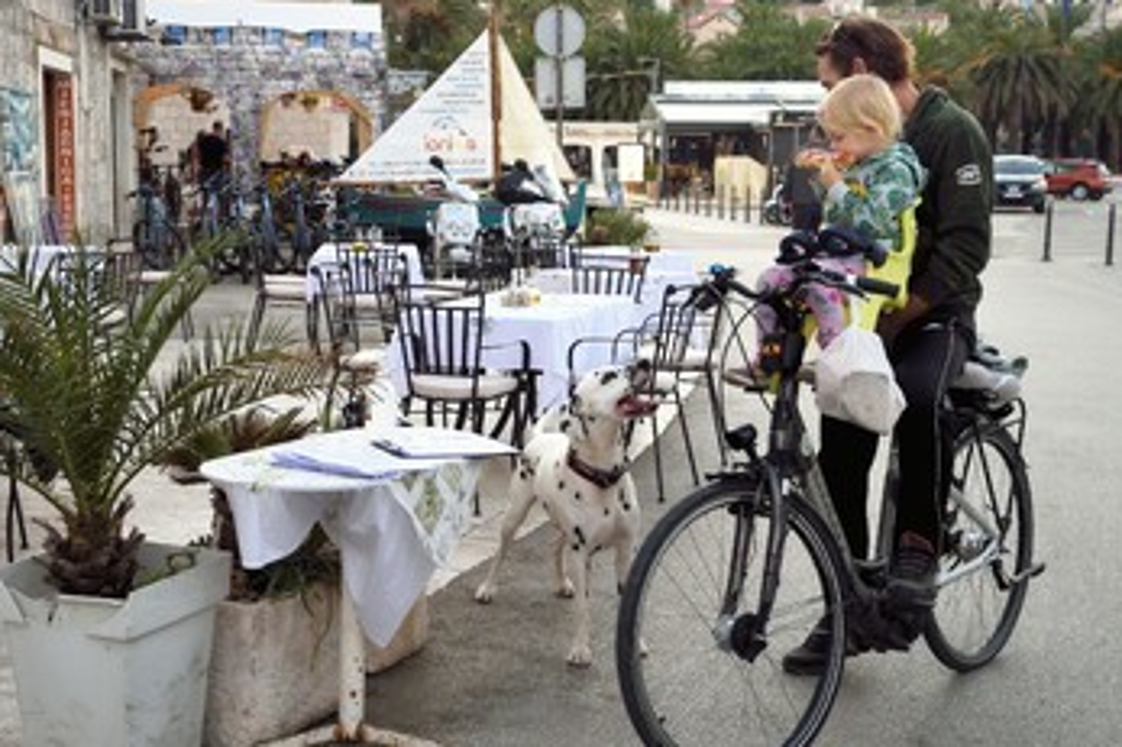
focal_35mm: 46
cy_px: 375
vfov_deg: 29.2
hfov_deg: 42.7
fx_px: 1433
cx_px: 495
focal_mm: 38
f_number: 6.3
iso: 1600
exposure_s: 1/125
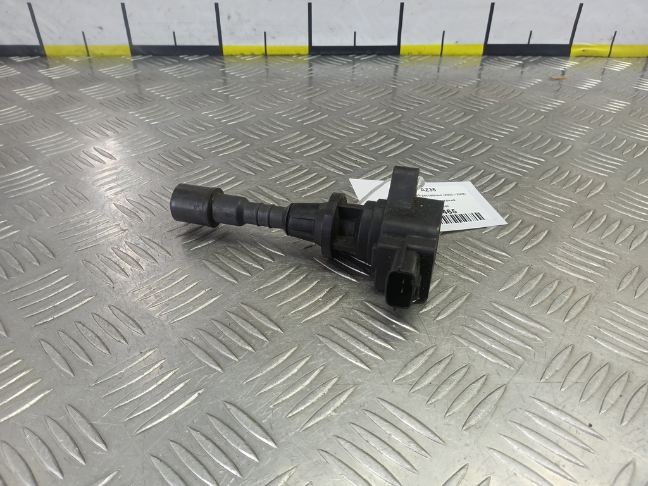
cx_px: 324
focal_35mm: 23
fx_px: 431
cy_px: 243
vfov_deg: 58.9
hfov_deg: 73.9
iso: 125
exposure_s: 1/50
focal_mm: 4.11
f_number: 1.6
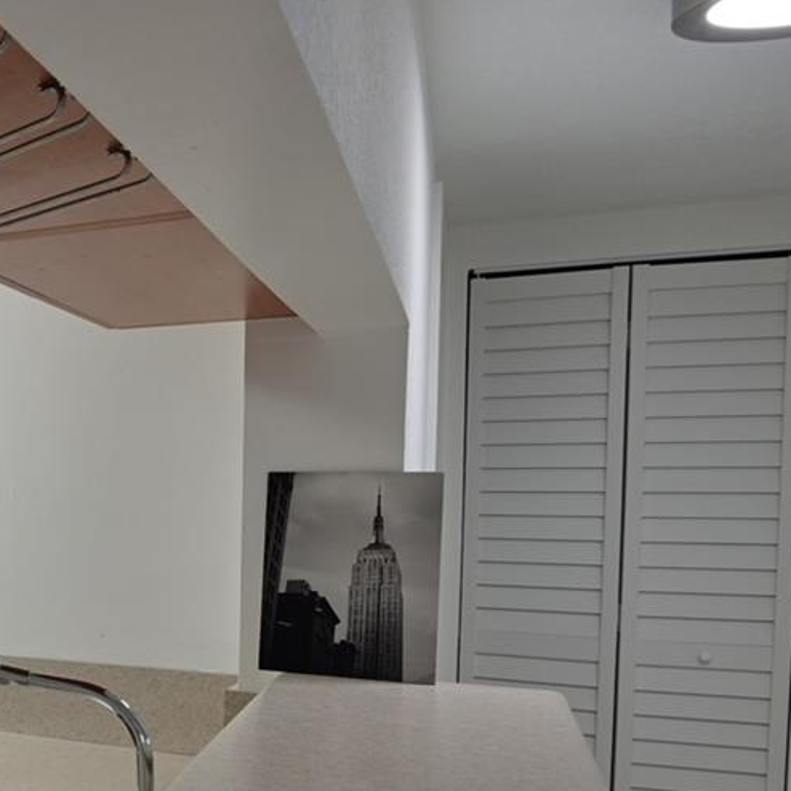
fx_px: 1138
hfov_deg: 27.9
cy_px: 535
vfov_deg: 37.9
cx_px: -354
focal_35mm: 44
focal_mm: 16
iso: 400
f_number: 9
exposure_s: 1/15
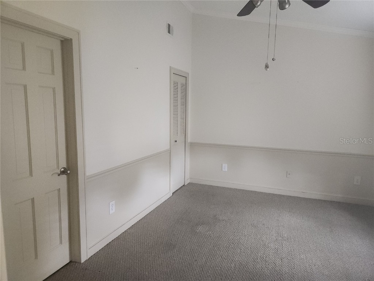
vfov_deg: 58.9
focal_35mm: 23
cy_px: 140
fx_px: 248
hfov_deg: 73.9
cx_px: 187
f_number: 1.8
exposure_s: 1/30
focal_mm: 5.4
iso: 640
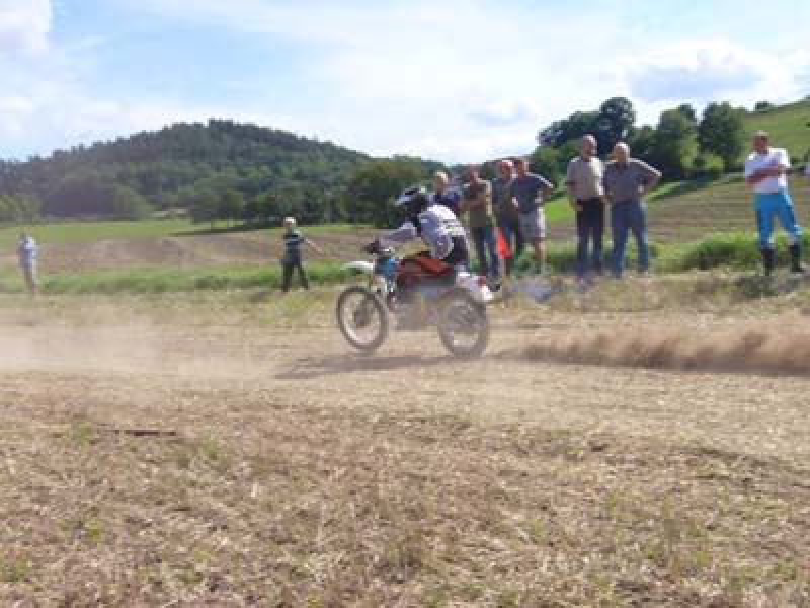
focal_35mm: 50
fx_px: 1170
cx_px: 405
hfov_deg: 38.2
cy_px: 304
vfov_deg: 29.1
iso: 100
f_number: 6.7
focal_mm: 8.3
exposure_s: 1/320
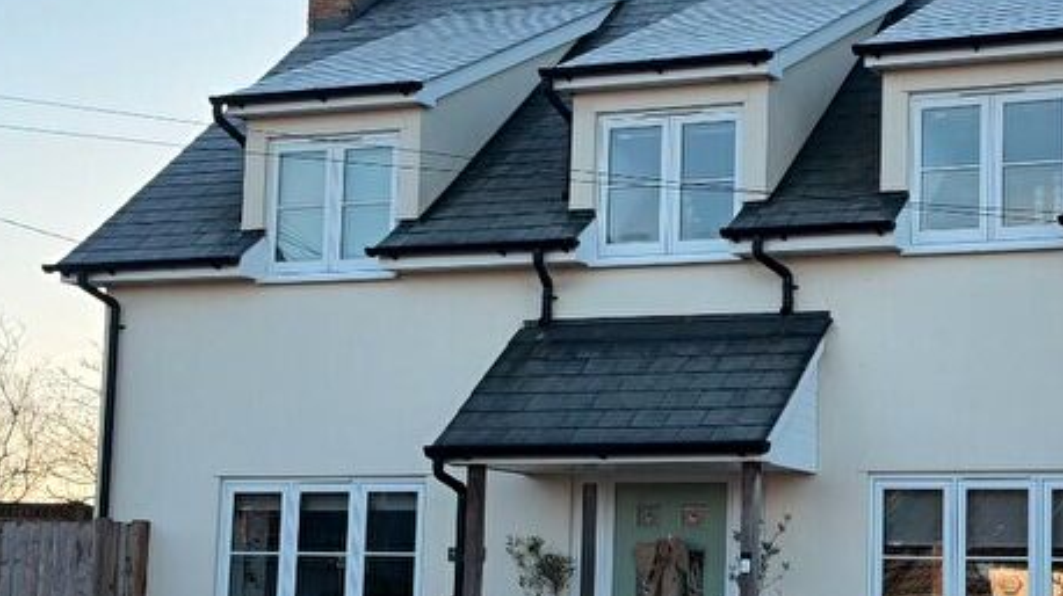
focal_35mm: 80
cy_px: 349
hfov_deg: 26.2
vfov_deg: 15.1
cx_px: 780
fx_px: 2254
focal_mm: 6.76
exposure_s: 1/1377
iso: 80
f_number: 1.78
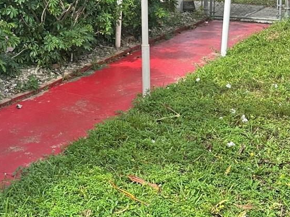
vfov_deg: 20.5
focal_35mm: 69
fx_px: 578
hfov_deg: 26.9
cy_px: -7
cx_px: 15
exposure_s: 1/1227
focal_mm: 6.86
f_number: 1.78
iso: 80
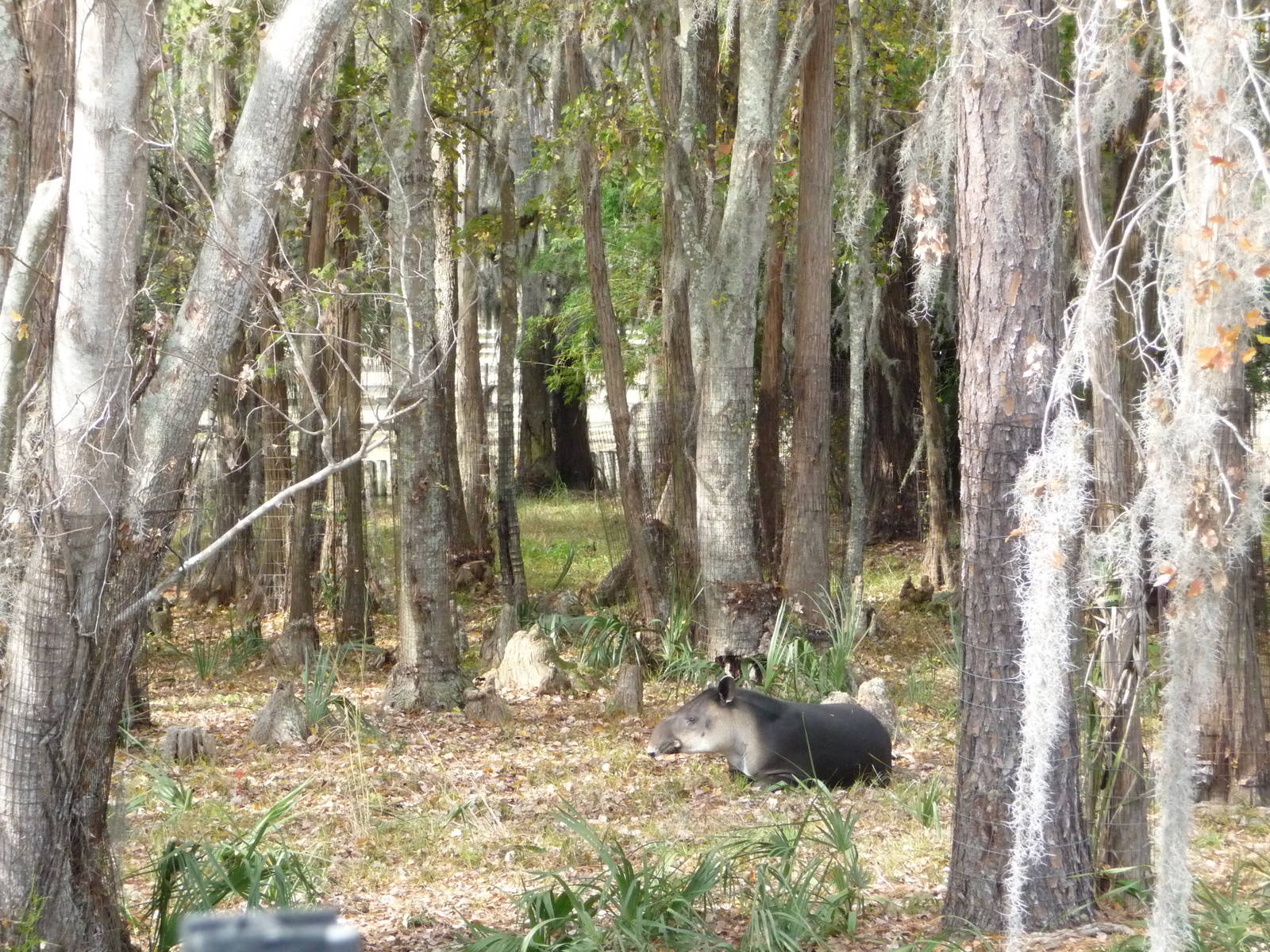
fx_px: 5173
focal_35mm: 141
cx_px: 635
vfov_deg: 10.5
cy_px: 476
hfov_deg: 14.0
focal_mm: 24.1
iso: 400
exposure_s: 1/320
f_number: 4.8
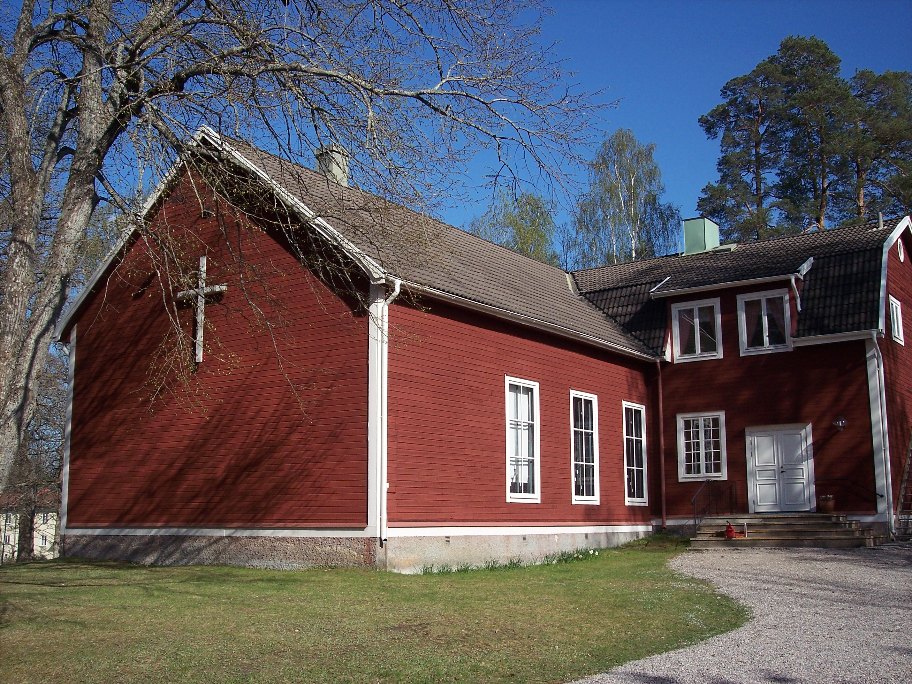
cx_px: 456
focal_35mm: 39
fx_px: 1028
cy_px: 342
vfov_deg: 36.8
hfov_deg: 47.9
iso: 100
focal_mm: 8
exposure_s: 1/750
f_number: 4
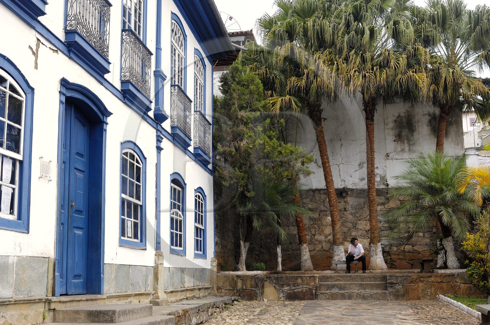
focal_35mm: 46
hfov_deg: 42.4
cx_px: 245
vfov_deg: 28.8
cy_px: 162
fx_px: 632
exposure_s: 1/125
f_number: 7.1
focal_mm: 31
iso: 100
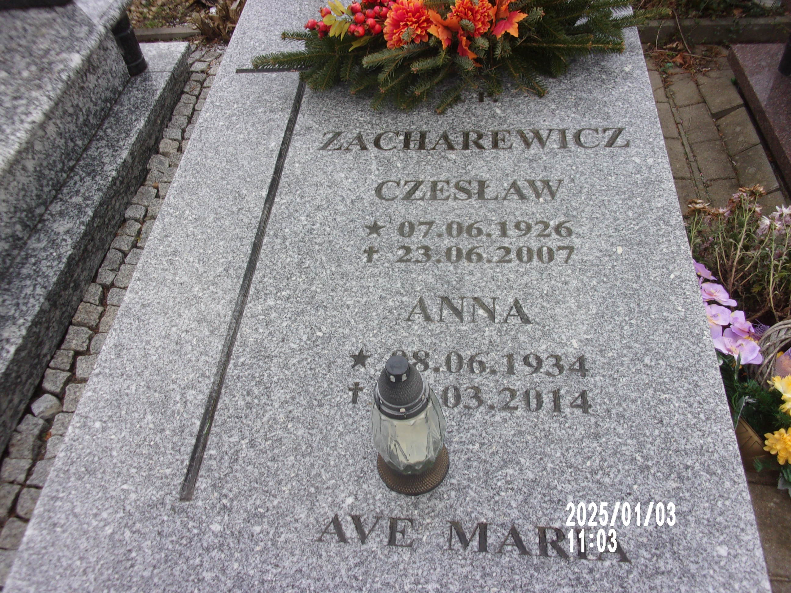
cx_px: 396
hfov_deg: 63.4
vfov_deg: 49.7
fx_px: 640
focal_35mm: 28
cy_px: 296
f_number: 3.9
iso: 80
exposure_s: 1/85
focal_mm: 5.1
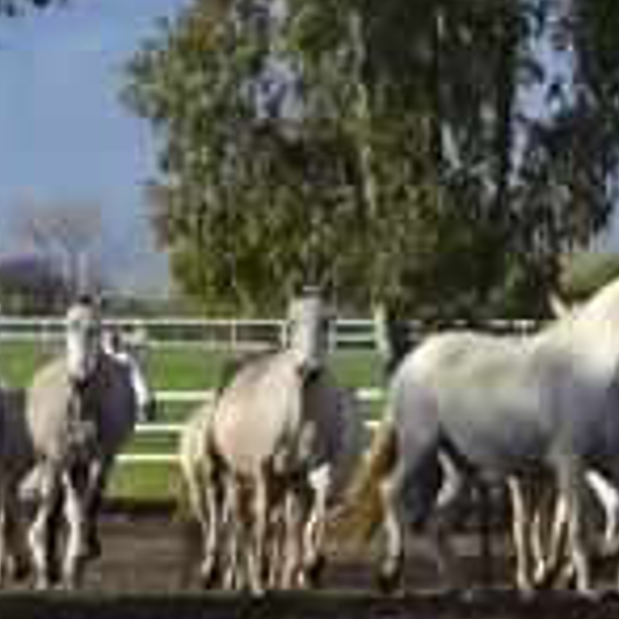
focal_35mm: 484
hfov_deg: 3.6
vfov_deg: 3.6
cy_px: 168
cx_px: 716
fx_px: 9792
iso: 400
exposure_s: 1/640
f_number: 13
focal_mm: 200
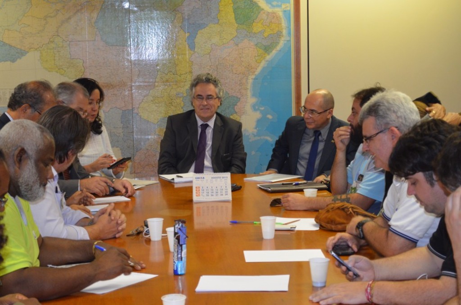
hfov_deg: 24.7
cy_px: 152
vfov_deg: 16.5
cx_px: 230
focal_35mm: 82
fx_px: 1054
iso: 1800
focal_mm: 55
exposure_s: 1/60
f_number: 5.6
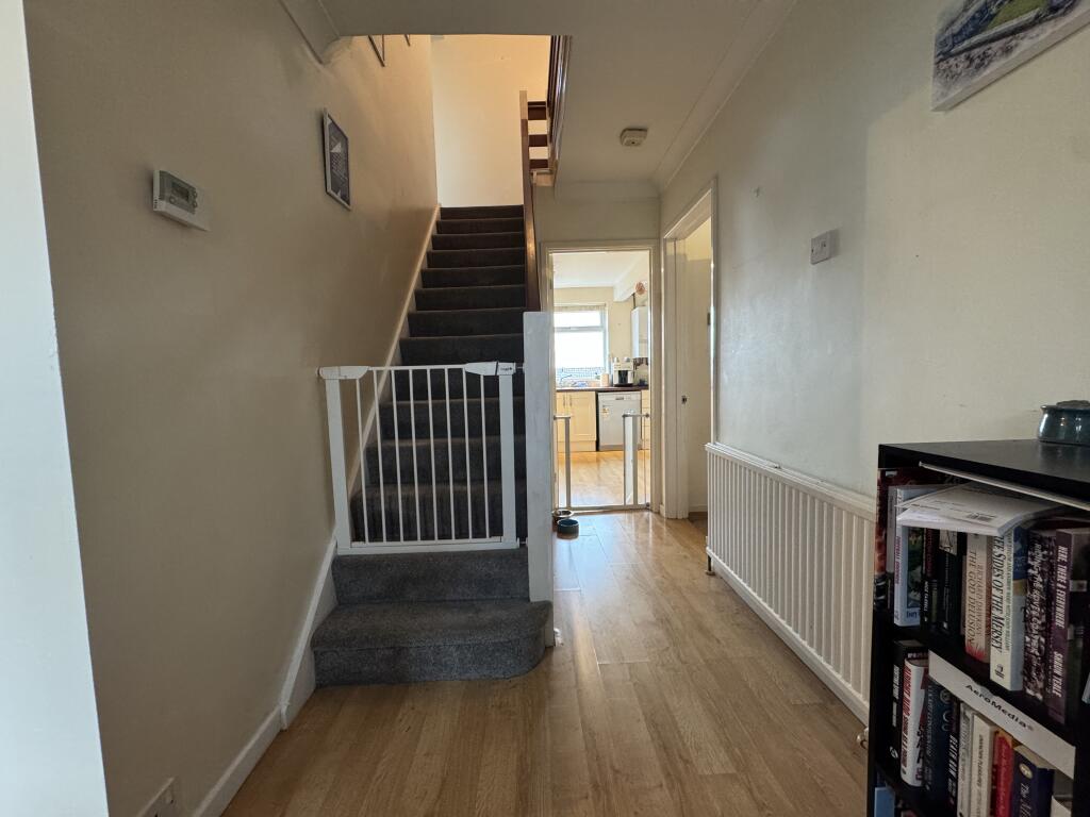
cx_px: 545
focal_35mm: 14
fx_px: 441
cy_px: 408
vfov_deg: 85.7
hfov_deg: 102.1
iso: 400
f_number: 2.2
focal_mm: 2.22
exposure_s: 1/50
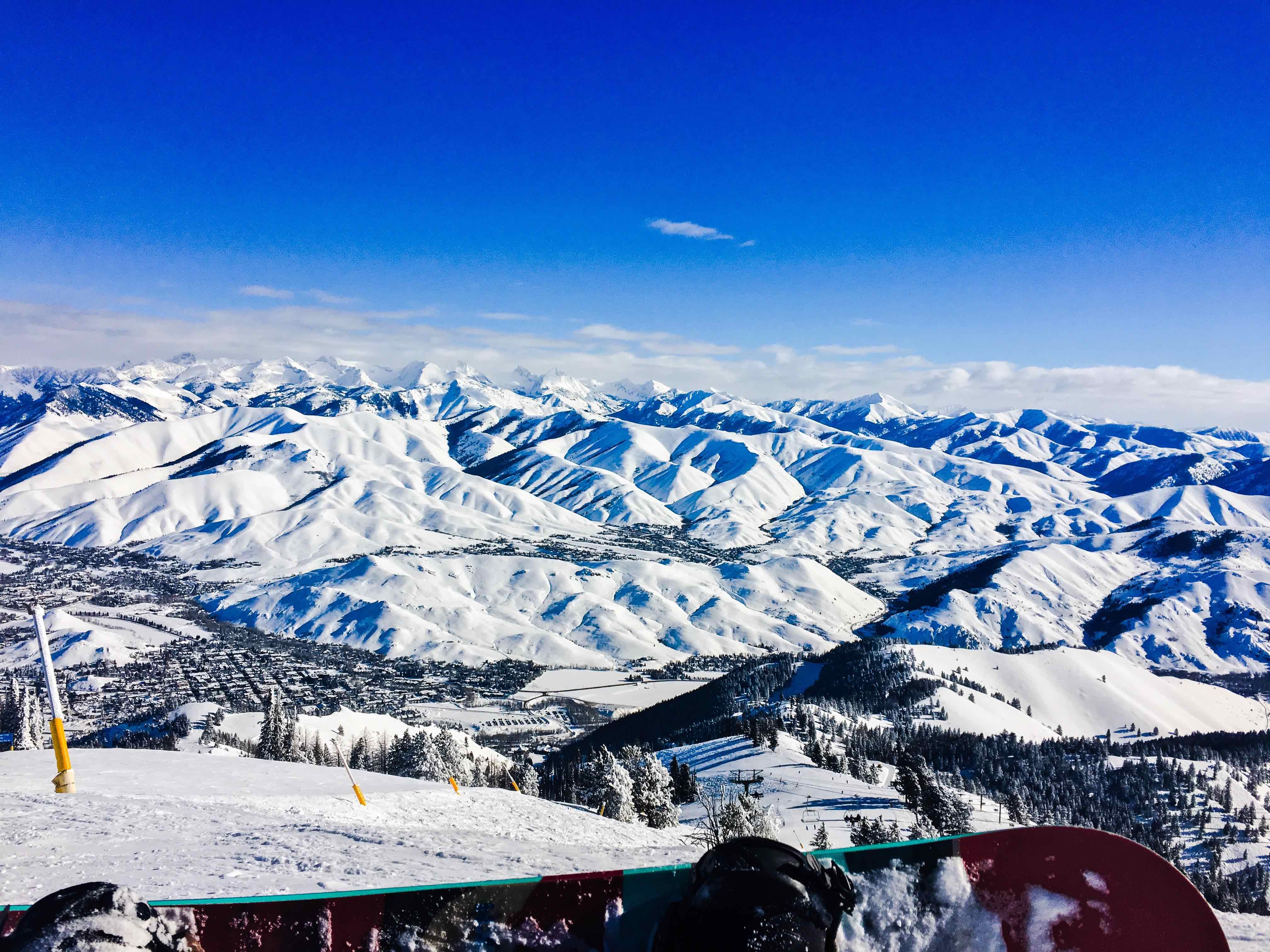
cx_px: 635
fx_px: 1064
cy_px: 476
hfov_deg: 61.7
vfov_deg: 48.2
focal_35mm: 29
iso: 25
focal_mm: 4.15
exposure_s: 1/5495
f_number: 2.2
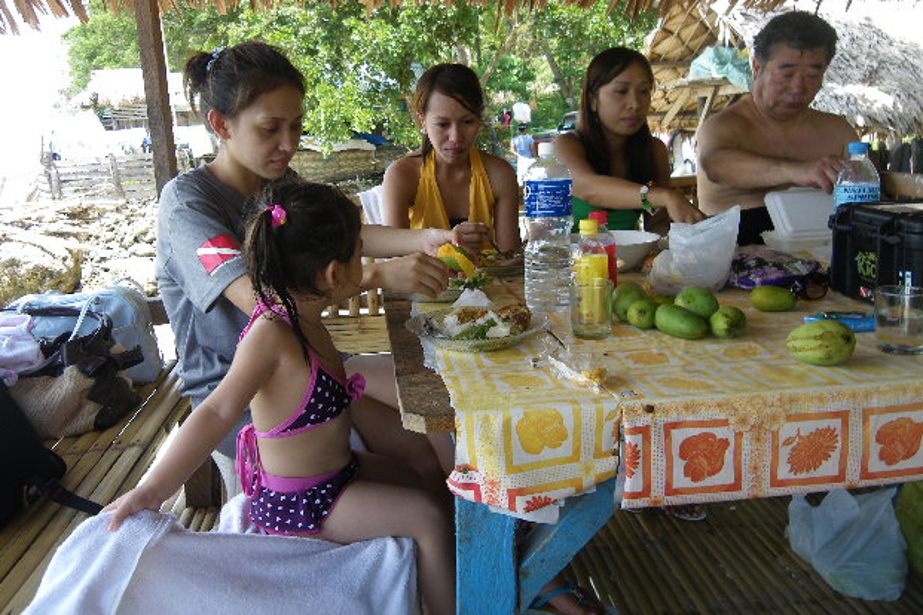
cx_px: 453
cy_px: 261
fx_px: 769
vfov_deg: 43.5
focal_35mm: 30
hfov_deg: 61.9
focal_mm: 4.9
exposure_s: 1/125
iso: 64
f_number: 2.6
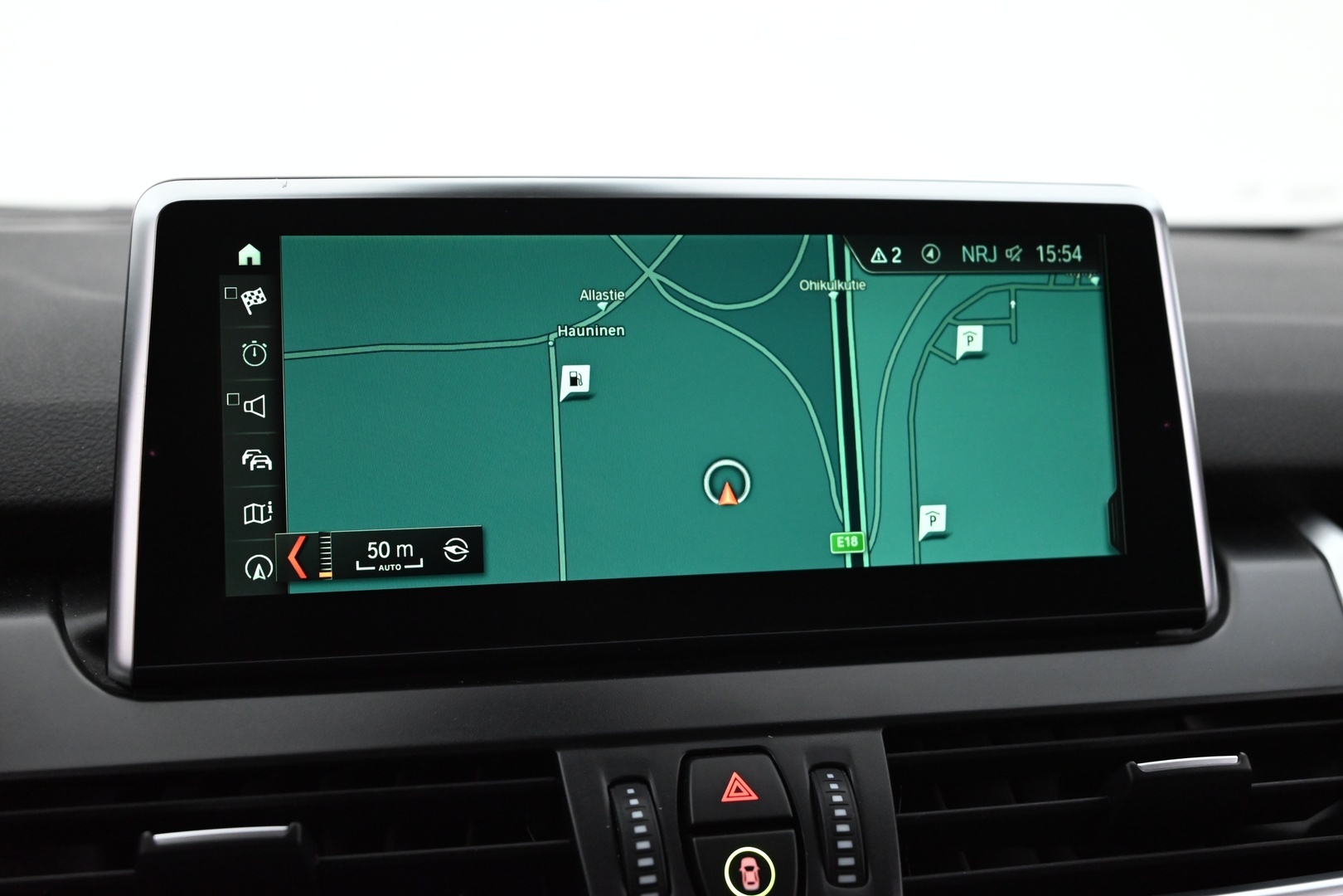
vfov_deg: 36.9
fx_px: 1343
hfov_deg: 53.1
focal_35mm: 36
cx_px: 672
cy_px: 448
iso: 3200
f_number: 5.3
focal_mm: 36
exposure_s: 1/60
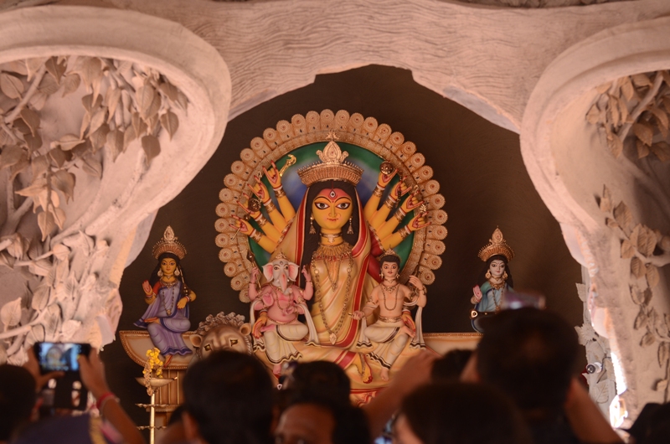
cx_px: 335
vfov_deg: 11.7
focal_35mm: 117
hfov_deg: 17.5
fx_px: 2173
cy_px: 222
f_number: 4.5
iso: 500
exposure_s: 1/100
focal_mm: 78
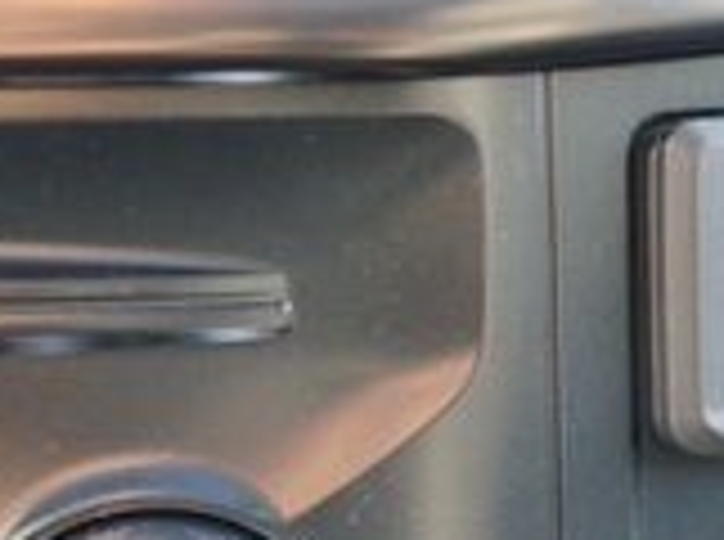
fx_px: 2880
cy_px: 628
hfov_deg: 14.1
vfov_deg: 10.5
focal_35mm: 138
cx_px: 760
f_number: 4
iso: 500
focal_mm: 36
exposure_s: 1/60
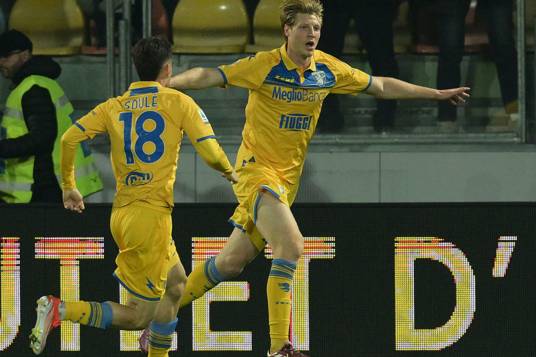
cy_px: 178
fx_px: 11094
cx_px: 291
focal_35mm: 745
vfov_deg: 1.8
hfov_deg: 2.8
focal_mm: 400
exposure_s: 1/2000
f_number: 3.5
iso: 3200
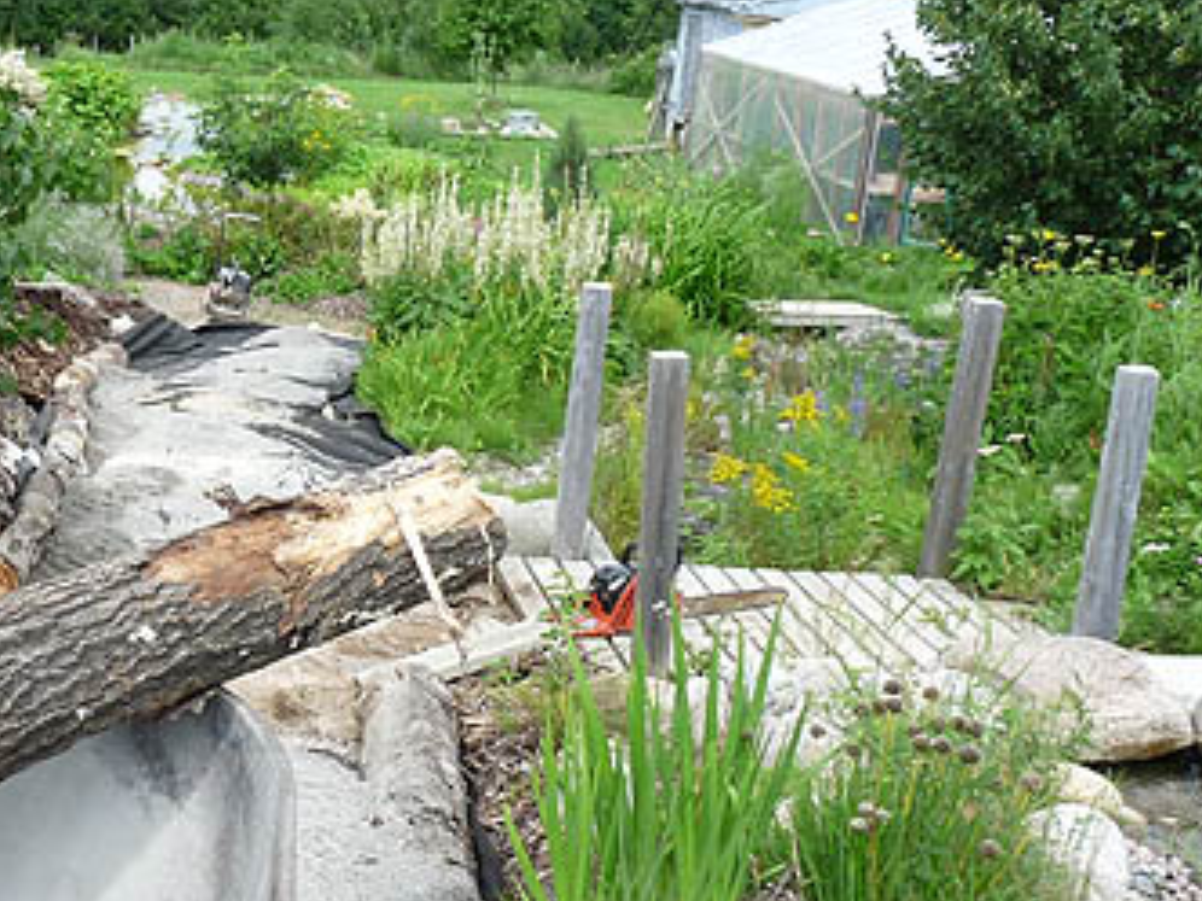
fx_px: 1806
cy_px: 449
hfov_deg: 34.8
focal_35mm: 52
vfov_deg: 28.0
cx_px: 134
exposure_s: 1/200
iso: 100
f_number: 4.5
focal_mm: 4.8
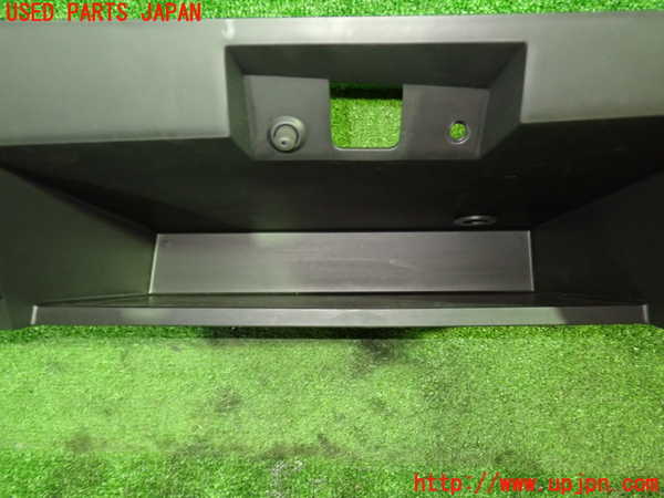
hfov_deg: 60.0
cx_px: 332
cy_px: 249
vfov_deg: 46.8
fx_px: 575
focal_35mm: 30
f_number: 2.3
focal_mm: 5.4
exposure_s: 1/20
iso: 800
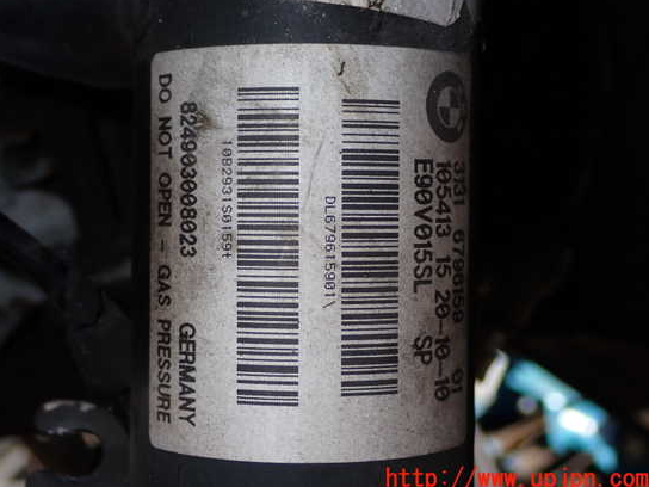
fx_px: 1200
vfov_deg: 22.9
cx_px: 297
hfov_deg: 30.3
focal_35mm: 64
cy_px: 226
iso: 200
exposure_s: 1/60
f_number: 10
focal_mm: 10.35
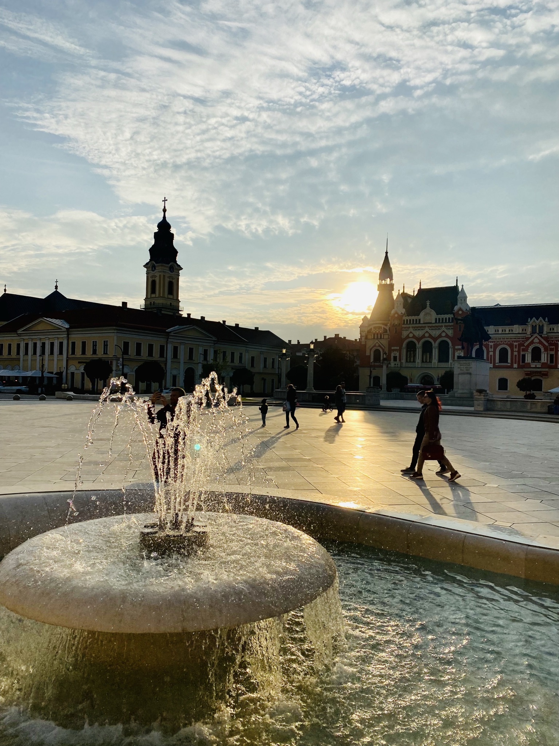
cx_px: 280
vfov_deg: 67.3
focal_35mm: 26
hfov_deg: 53.1
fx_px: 560
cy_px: 373
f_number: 1.8
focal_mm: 4.25
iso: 32
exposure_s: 1/5025
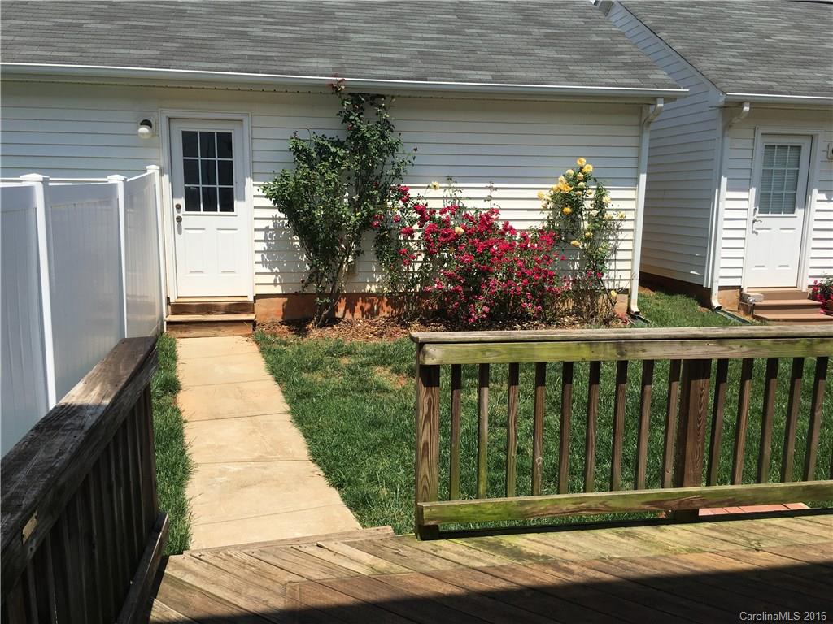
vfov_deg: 48.2
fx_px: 698
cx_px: 416
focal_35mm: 29
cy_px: 312
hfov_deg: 61.7
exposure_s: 1/2024
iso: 25
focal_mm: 4.15
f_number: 2.2
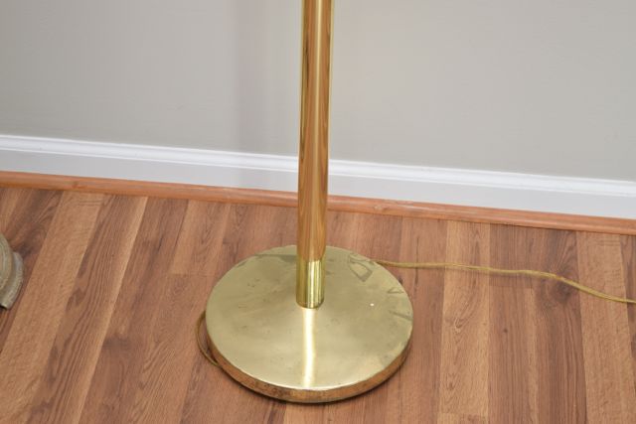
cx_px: 318
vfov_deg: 16.6
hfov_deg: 24.6
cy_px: 212
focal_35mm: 82
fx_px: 1458
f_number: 5.6
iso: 800
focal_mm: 55
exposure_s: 1/125
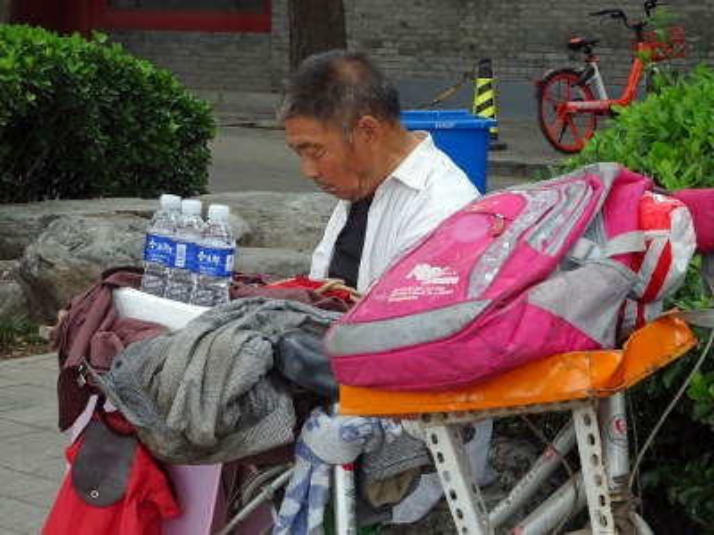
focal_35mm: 105
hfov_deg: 18.7
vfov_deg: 14.1
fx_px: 2166
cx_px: 357
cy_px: 268
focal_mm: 17.97
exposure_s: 1/100
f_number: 5
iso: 800
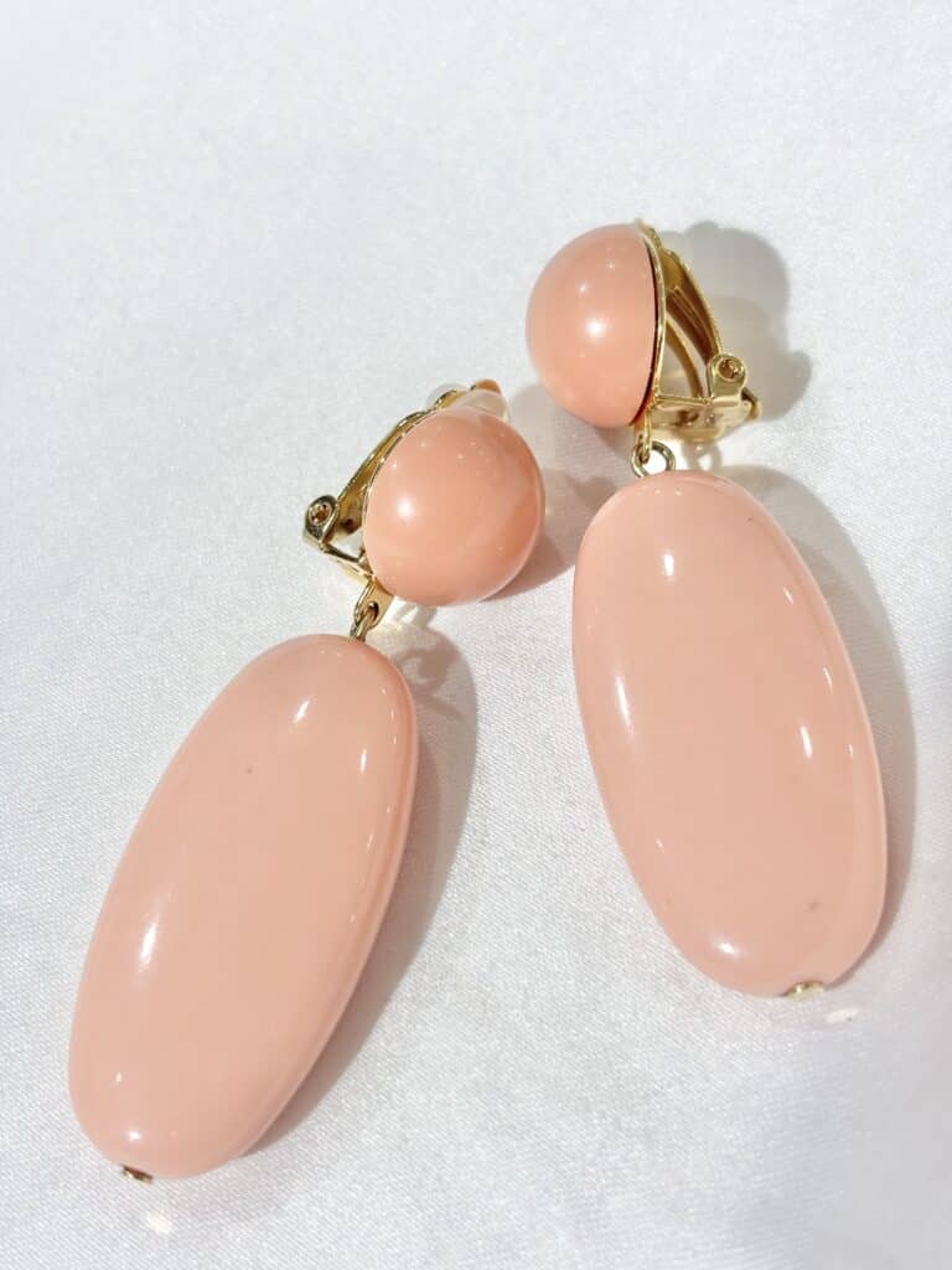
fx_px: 1907
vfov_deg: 36.8
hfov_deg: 28.0
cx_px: 476
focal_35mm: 52
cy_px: 635
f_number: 1.6
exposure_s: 1/122
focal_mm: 5.96
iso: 25
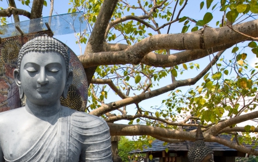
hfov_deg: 45.4
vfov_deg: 29.4
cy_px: 159
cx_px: 46
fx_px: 288
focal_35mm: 41
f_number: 9
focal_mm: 14
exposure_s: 1/125
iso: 100
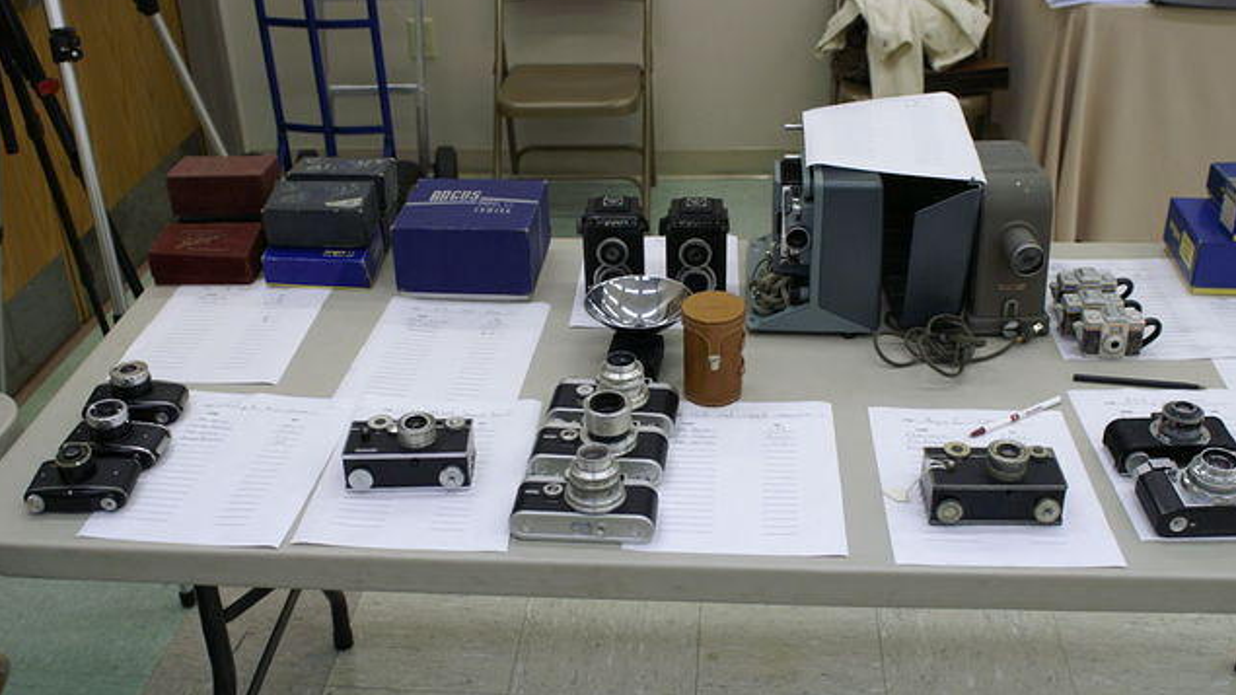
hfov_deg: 52.8
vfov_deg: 31.2
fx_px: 1245
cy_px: 337
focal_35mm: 38
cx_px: 619
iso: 400
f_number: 4.5
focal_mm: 24
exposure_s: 1/60
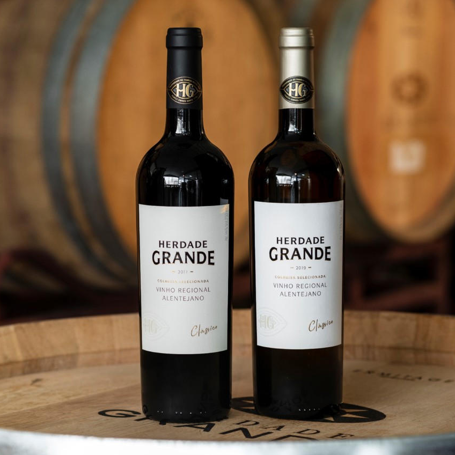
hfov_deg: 16.0
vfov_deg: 16.0
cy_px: 229
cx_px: 217
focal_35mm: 109
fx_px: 1621
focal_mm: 85
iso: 200
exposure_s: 1/4
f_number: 4.5
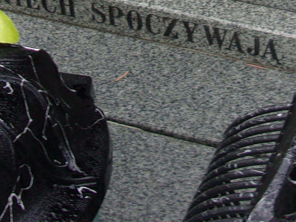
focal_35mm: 106
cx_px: 226
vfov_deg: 13.2
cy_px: -116
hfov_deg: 18.4
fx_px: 906
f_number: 3
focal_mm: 4.9
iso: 80
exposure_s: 1/60
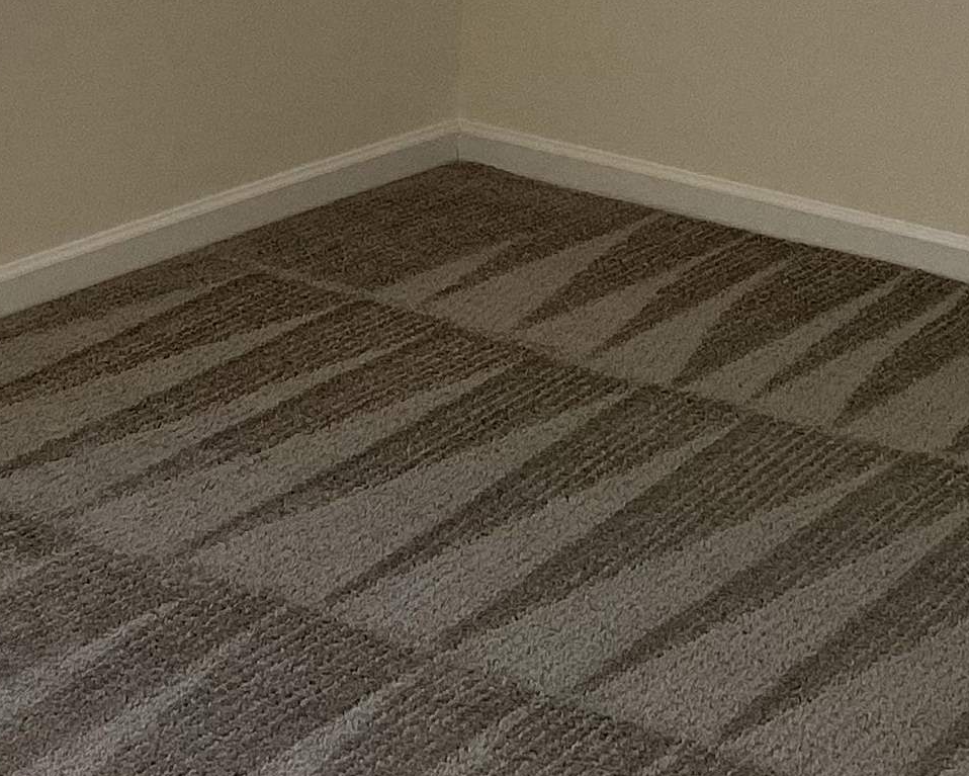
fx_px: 2783
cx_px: 277
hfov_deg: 19.6
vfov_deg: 15.1
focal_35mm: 97
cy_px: -264
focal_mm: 3.3
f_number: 2.4
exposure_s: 1/244
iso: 25
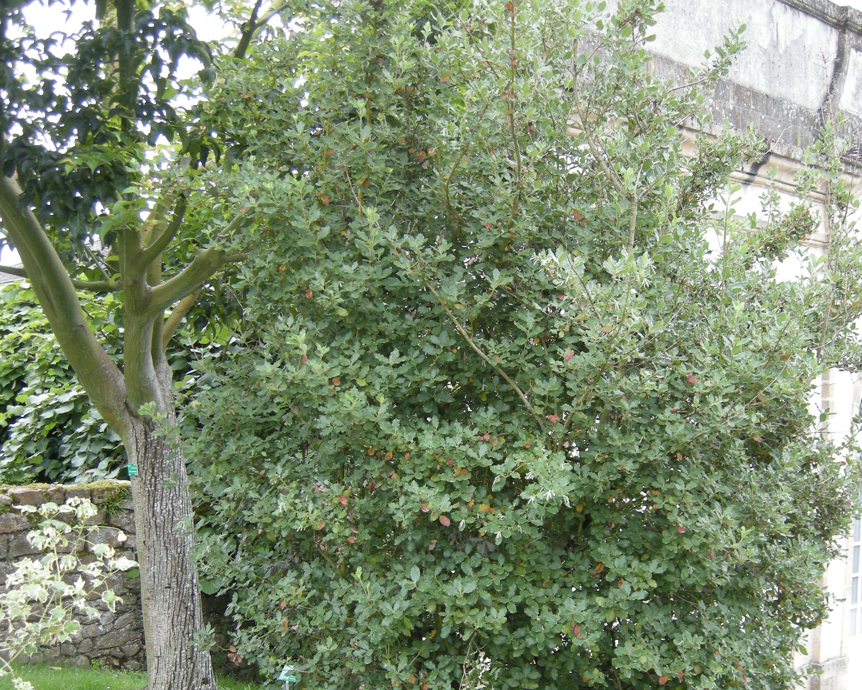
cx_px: 443
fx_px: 1199
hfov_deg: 39.5
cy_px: 487
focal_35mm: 47
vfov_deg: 31.7
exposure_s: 1/60
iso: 104
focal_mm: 7.5
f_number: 2.7
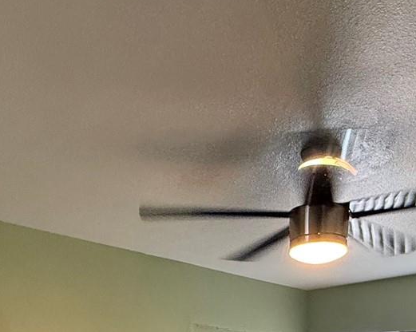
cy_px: 417
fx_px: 517
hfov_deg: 43.8
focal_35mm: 42
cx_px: 189
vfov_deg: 29.6
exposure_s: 1/60
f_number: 2.2
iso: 400
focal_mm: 2.22
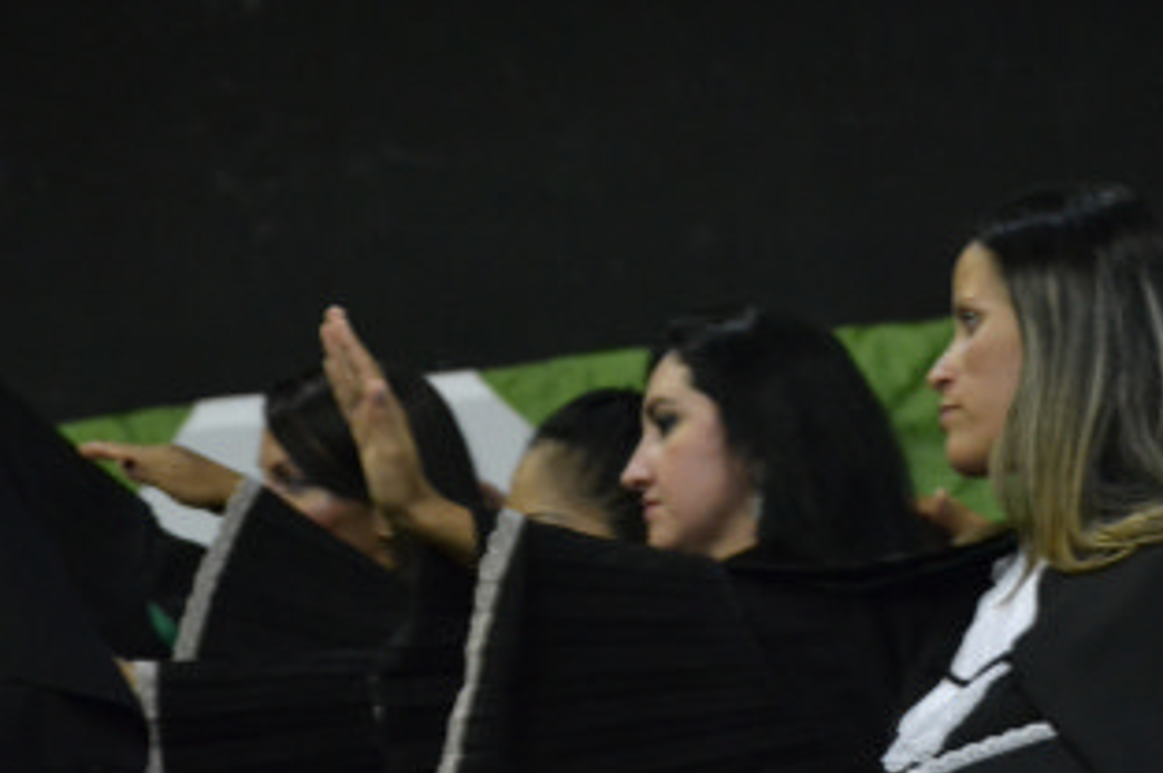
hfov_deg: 12.2
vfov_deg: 8.1
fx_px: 5422
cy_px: 582
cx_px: 832
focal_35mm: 168
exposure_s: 1/25
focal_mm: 70
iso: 3200
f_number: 5.3
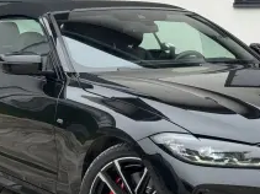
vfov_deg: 17.9
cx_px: 160
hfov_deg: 23.8
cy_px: 130
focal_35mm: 82
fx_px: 616
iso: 64
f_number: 1.78
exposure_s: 1/544
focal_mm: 6.76
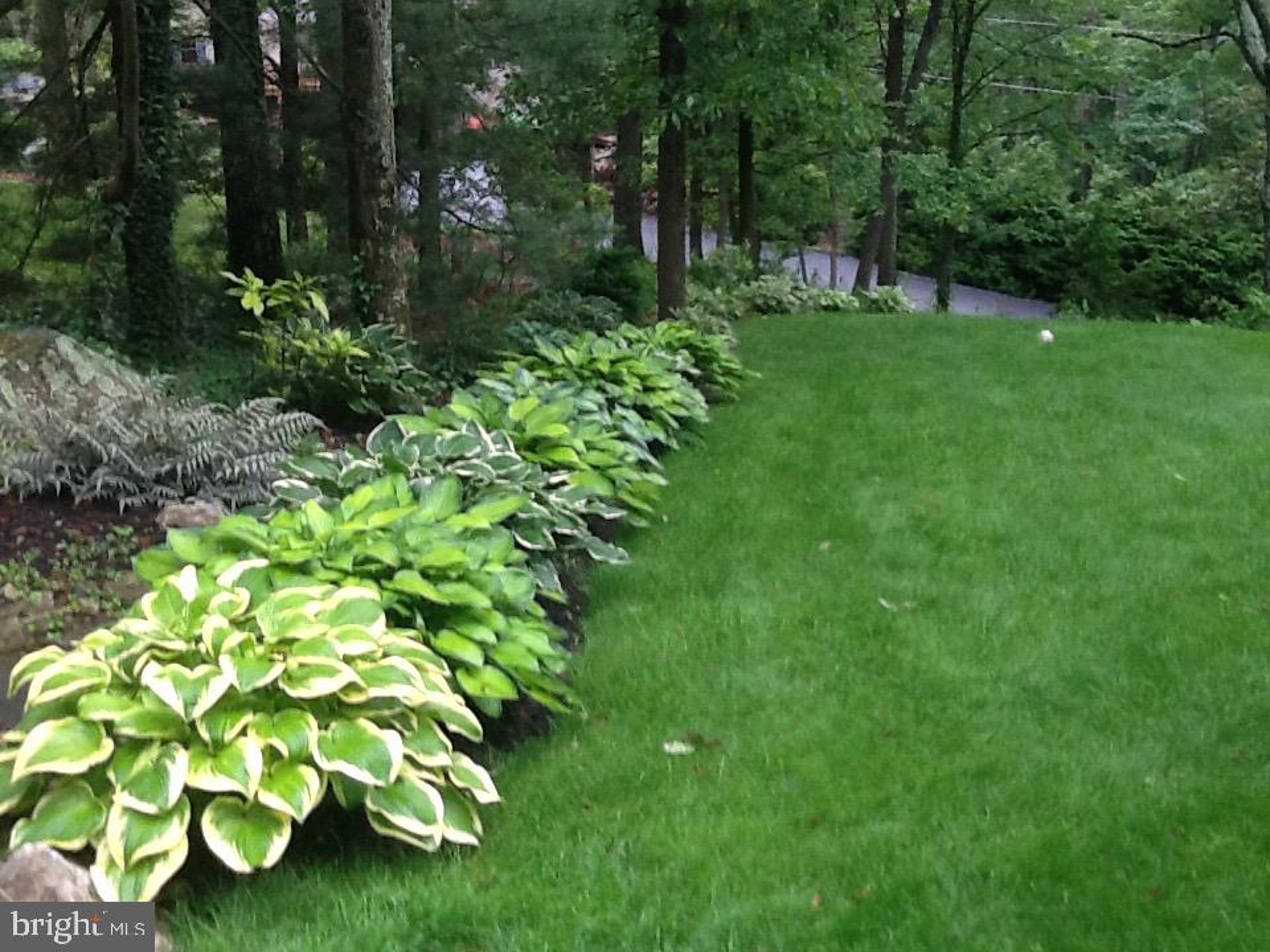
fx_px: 1614
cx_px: 635
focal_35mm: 44
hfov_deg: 42.9
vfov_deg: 32.9
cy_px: 476
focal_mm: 2.03
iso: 50
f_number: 2.4
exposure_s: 1/30
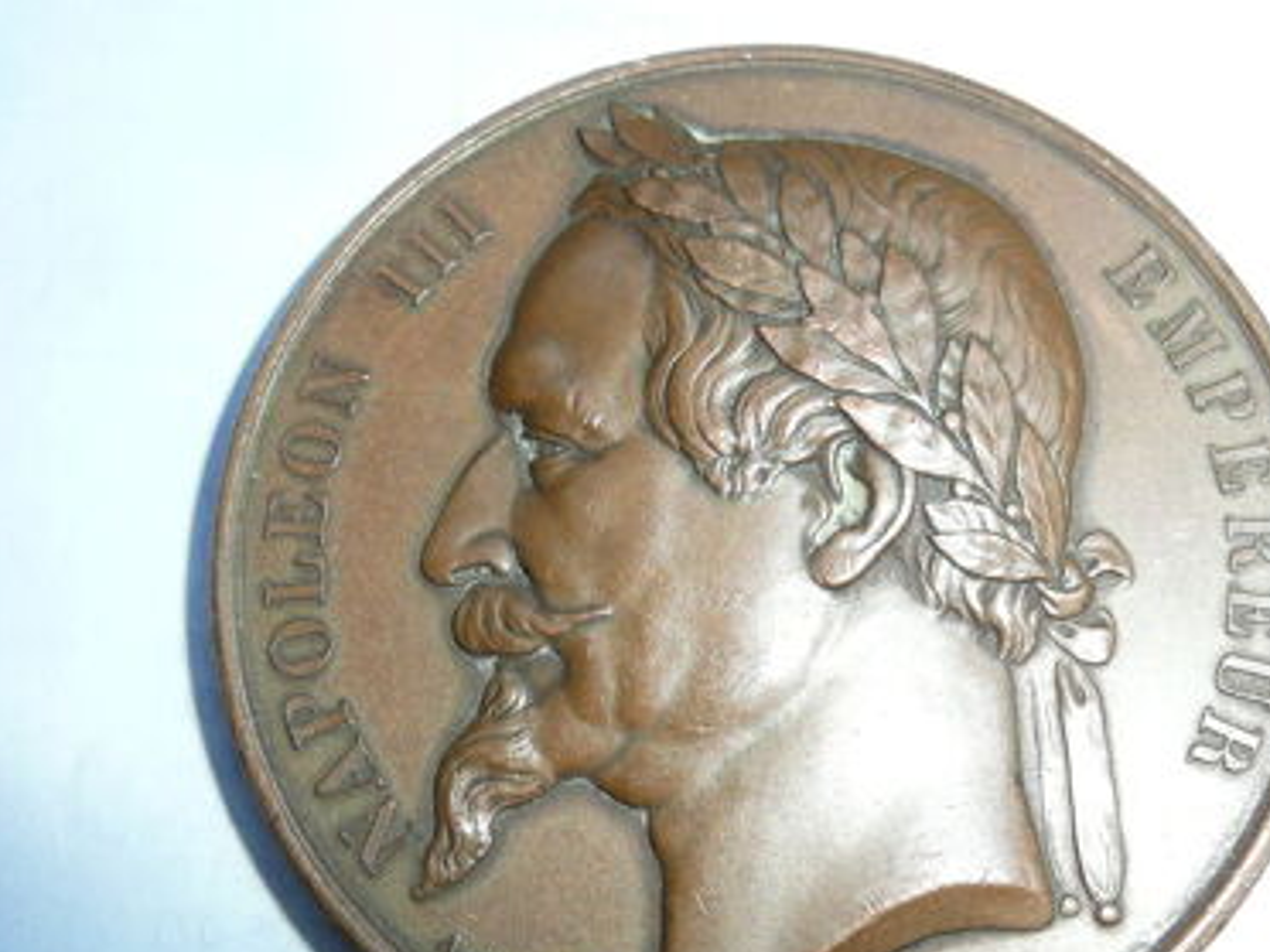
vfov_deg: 29.5
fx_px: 1798
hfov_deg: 38.8
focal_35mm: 49
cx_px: 724
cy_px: 601
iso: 100
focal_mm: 5.2
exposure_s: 1/30
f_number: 3.5
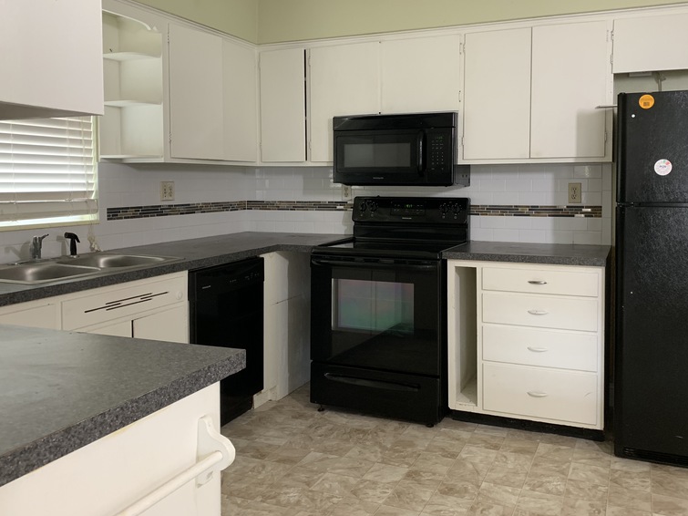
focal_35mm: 31
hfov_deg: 58.2
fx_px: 616
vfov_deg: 45.3
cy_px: 220
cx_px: 381
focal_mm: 4.25
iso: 160
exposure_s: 1/60
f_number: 1.8
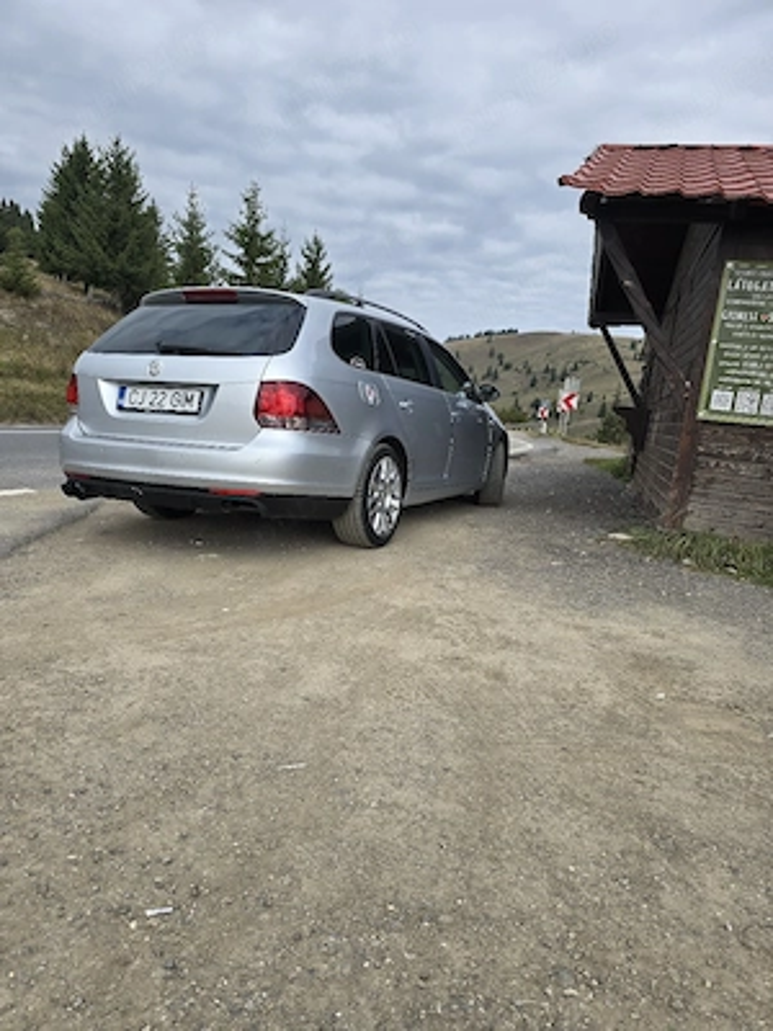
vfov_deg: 73.9
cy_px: 516
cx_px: 386
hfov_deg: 58.9
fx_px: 685
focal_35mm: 23
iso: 12
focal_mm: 6.3
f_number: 1.7
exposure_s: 1/667
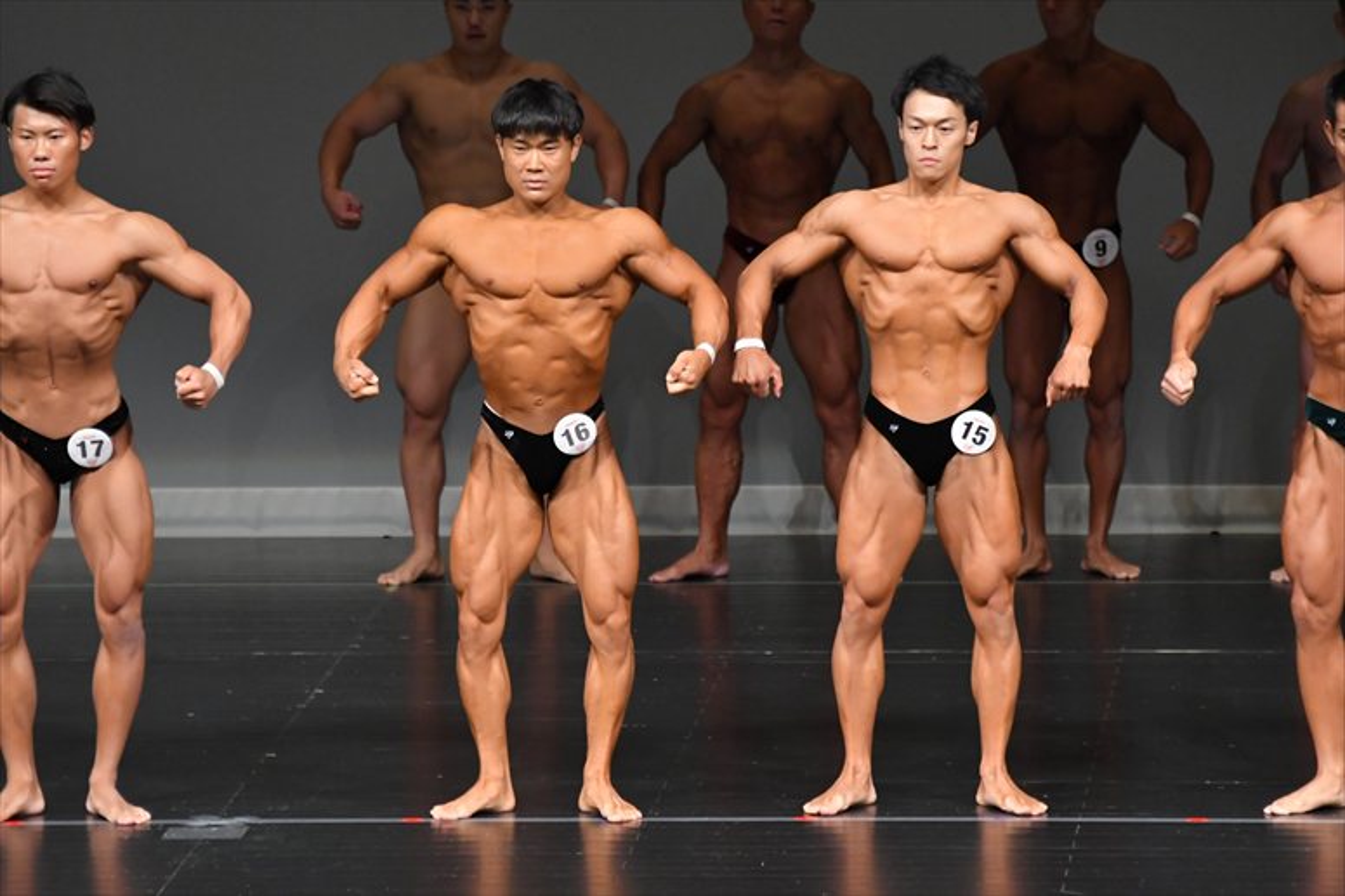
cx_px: 672
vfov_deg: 4.0
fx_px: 12883
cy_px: 448
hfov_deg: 6.0
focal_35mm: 345
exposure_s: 1/400
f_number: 5.6
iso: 4000
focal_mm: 230
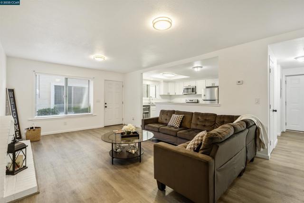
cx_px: 152
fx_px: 135
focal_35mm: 16
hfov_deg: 96.7
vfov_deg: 73.8
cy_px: 102
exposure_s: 1/10
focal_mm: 16
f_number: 8
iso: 400
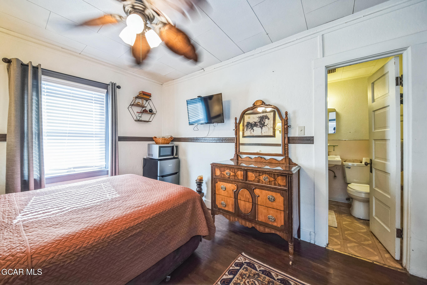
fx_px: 142
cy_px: 142
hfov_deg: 112.6
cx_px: 214
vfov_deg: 90.0
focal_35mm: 12
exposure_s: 1/30
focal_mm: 12
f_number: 7.1
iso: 1250
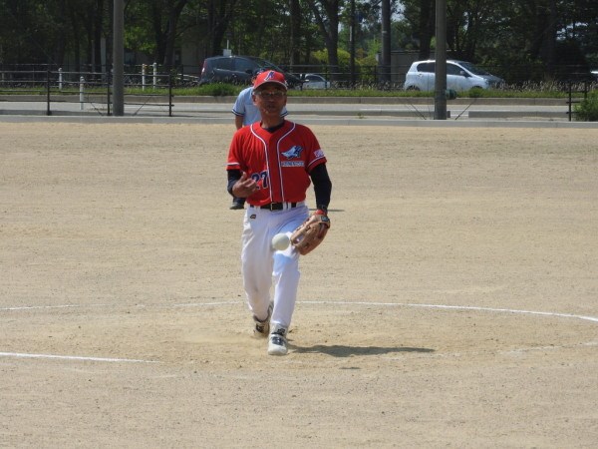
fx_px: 3455
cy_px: 224
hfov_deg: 9.9
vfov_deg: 7.4
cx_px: 299
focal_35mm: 200
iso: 100
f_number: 5.3
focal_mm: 35.8
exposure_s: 1/800
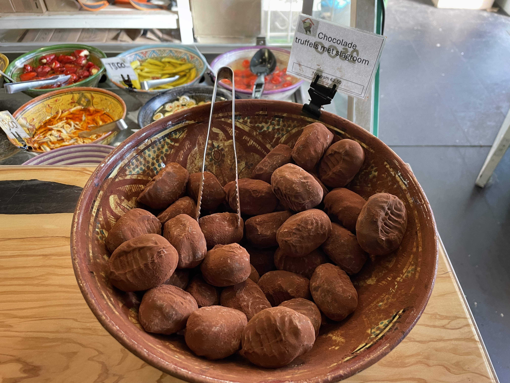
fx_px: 383
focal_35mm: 26
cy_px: 192
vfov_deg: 53.1
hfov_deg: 67.3
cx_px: 255
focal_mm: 4.2
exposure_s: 1/50
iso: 160
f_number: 1.6
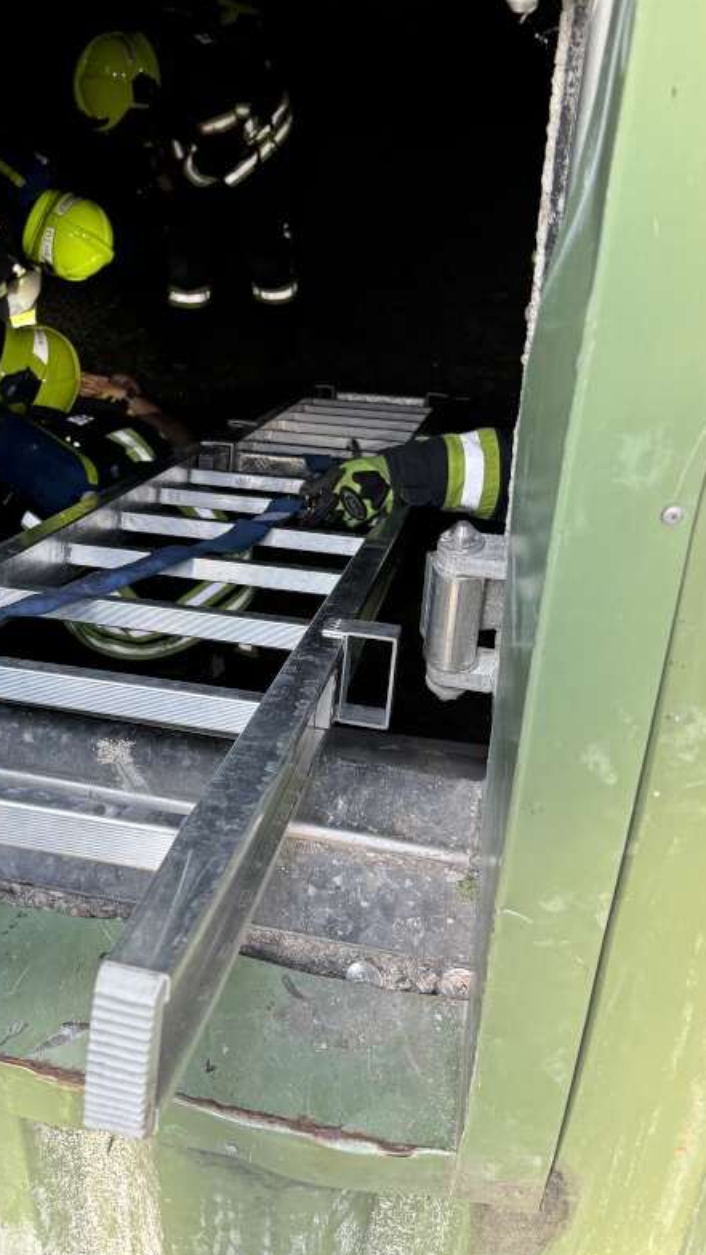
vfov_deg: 50.2
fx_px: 1331
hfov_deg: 28.7
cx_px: 88
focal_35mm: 40
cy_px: 520
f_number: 1.78
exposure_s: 1/80
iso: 200
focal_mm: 6.76
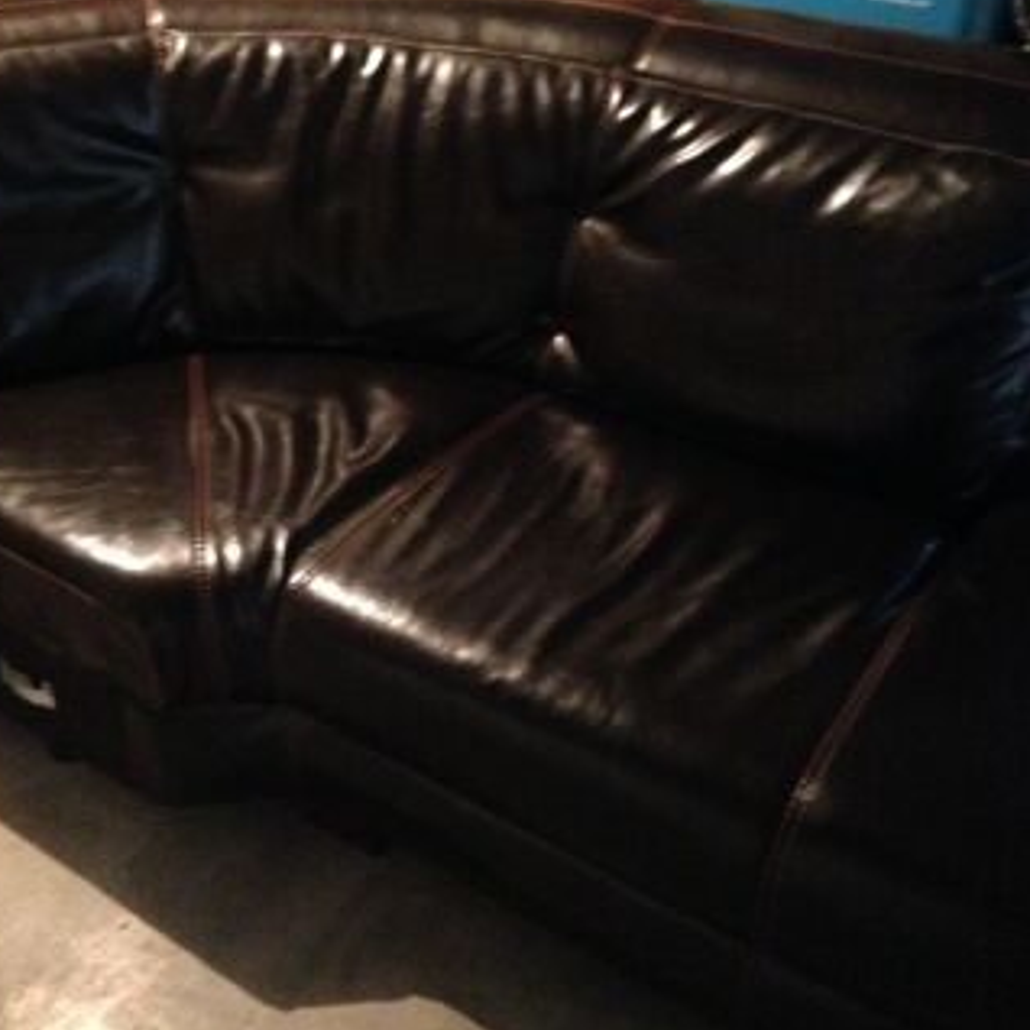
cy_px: 531
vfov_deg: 38.3
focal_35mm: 44
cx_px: 366
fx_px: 1481
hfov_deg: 38.0
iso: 800
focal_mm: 4.12
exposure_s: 1/15
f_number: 2.4
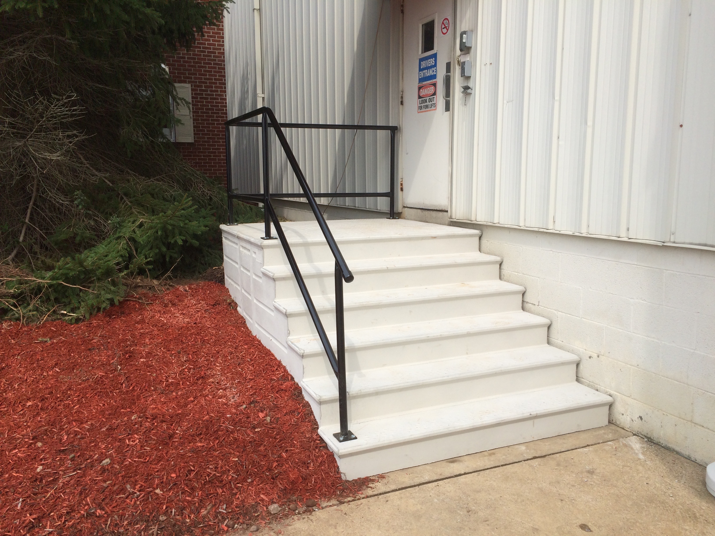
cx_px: 358
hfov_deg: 61.7
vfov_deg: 48.2
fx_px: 599
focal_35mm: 29
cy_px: 268
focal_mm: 4.15
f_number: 2.2
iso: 32
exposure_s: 1/1414
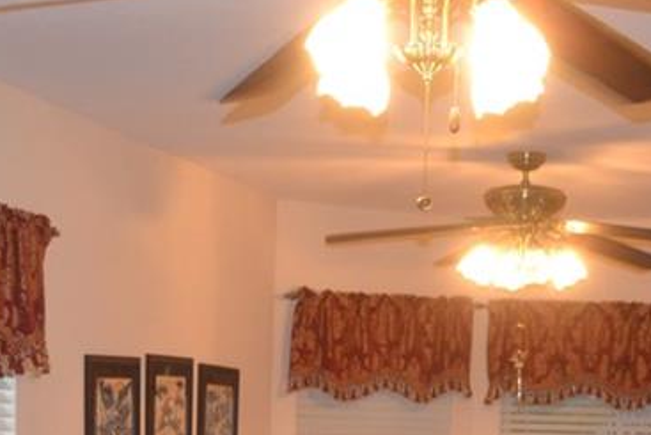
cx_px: 376
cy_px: 591
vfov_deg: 14.2
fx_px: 1664
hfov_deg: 22.1
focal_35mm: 92
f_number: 3.8
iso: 1000
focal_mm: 22
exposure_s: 1/60
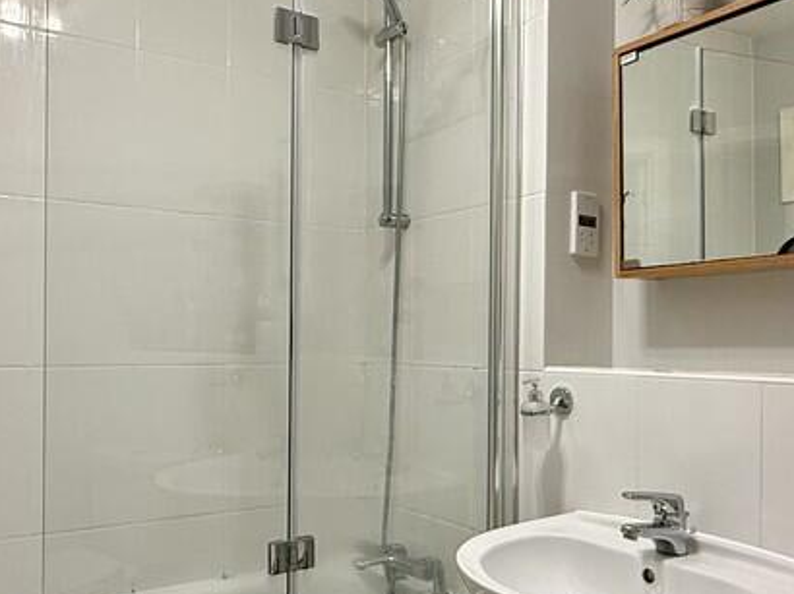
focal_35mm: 35
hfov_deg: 52.6
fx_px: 802
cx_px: 364
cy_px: 344
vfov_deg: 40.5
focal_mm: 2.22
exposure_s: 1/50
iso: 160
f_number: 2.2
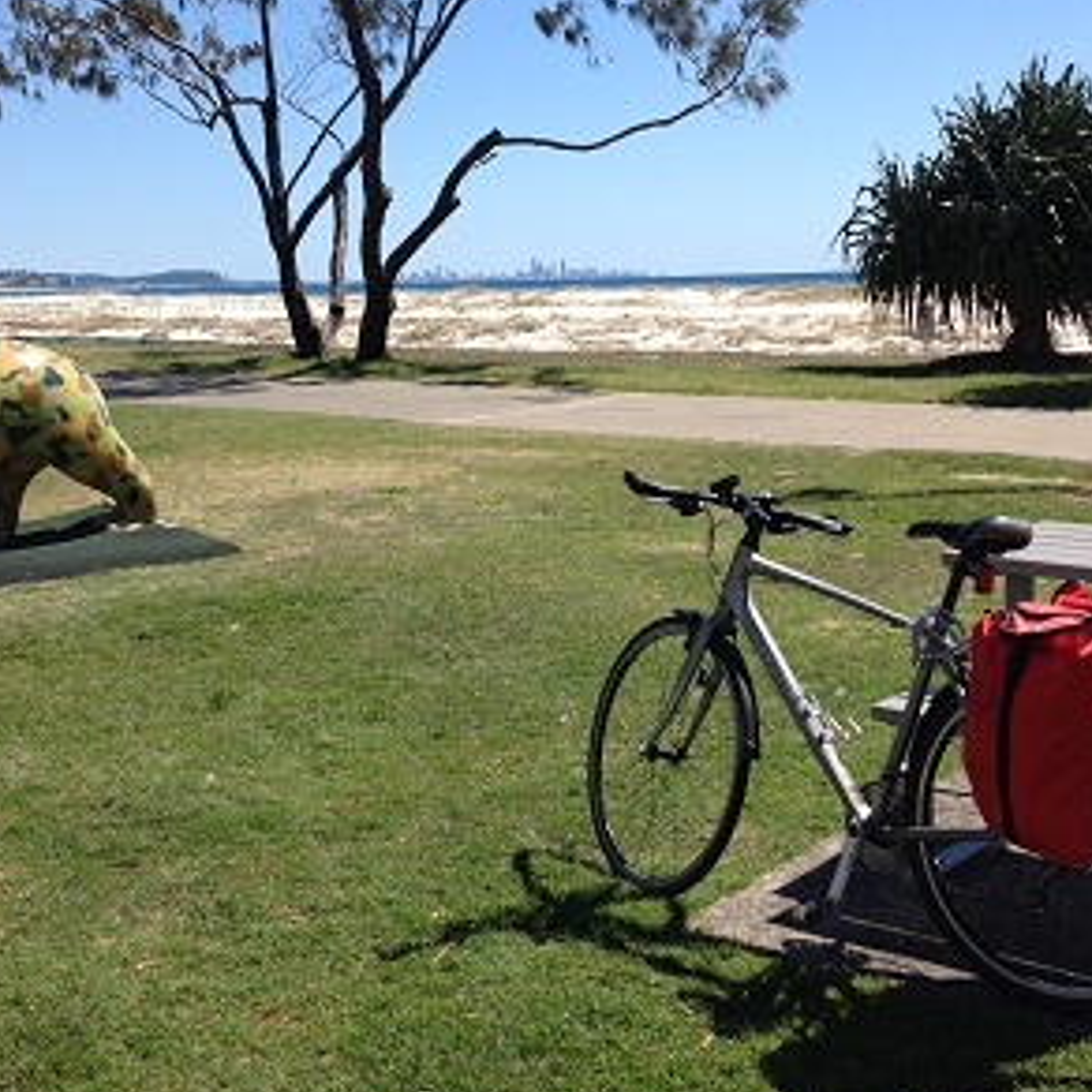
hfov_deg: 32.2
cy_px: 469
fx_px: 1892
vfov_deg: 32.2
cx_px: 482
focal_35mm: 53
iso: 50
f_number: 2.4
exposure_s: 1/1905
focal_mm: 4.28
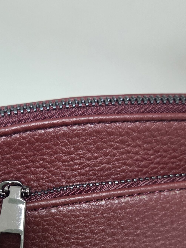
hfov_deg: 32.2
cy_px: 204
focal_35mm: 44
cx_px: 44
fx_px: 315
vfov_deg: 40.9
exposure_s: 1/100
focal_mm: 5.4
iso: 320
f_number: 1.8
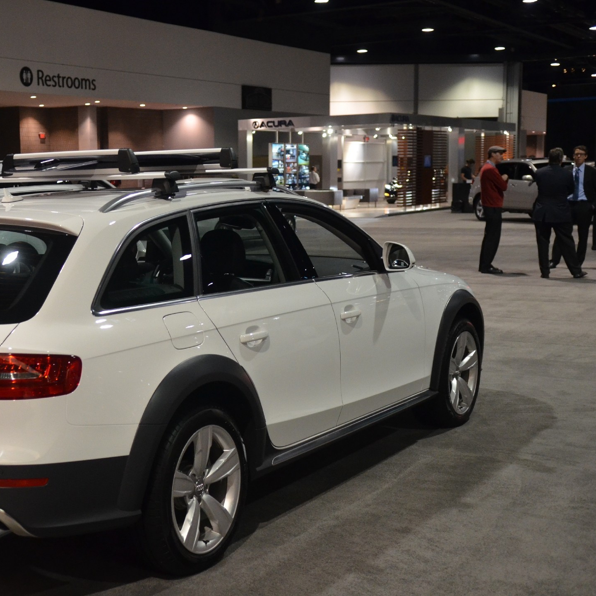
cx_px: 137
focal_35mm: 53
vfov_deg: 32.2
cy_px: 303
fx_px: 1032
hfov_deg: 31.5
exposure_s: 1/100
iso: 1600
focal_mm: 24
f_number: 2.8
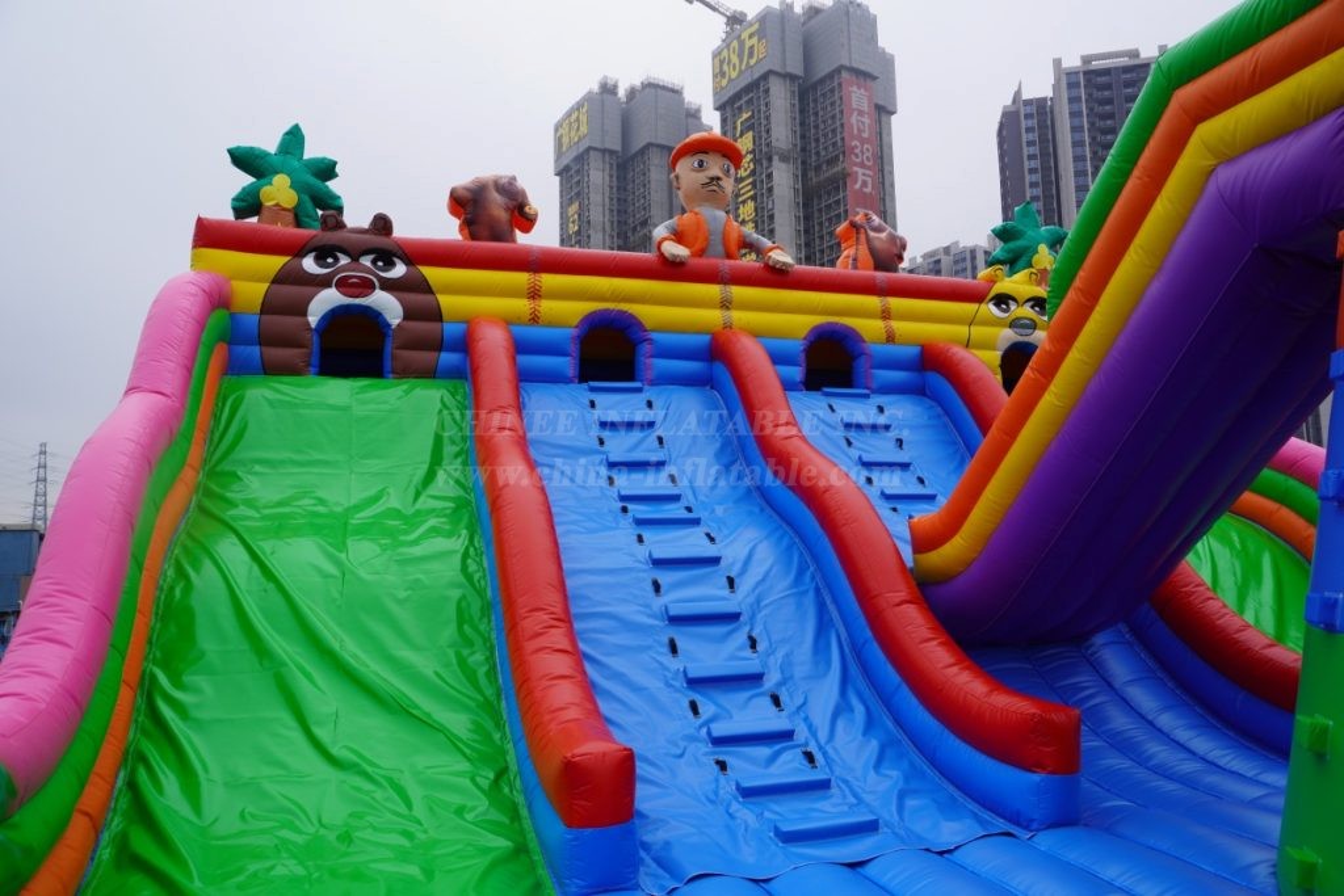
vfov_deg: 53.1
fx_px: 896
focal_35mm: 24
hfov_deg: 73.7
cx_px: 672
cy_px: 448
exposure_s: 1/125
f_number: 9
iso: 100
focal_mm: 16
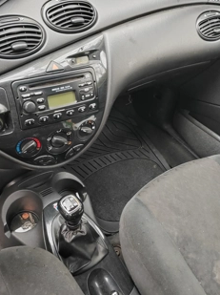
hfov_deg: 40.6
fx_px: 297
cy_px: 145
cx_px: 102
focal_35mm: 35
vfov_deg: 52.7
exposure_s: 1/100
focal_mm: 5.52
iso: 800
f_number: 1.9
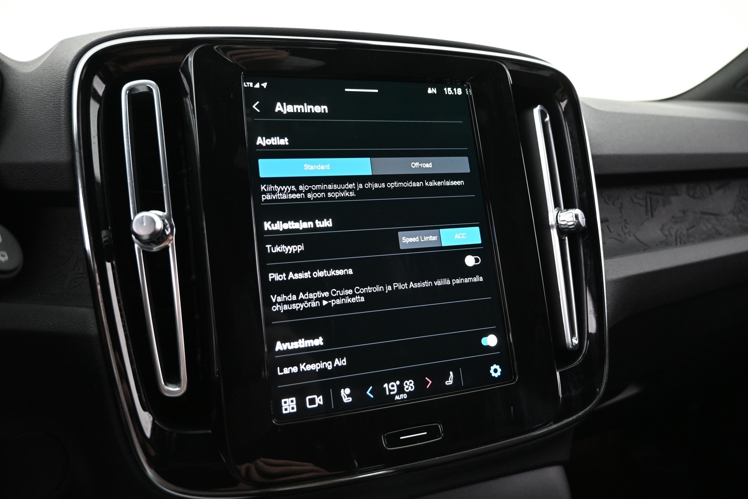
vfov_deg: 53.1
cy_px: 250
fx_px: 499
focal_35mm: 24
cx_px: 374
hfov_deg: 73.7
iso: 1600
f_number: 3.5
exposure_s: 1/15
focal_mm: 16
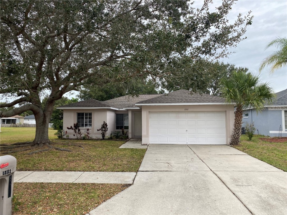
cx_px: 144
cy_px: 108
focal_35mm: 26
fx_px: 216
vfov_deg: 53.1
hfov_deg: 67.3
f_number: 1.8
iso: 32
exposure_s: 1/693
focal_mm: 4.25
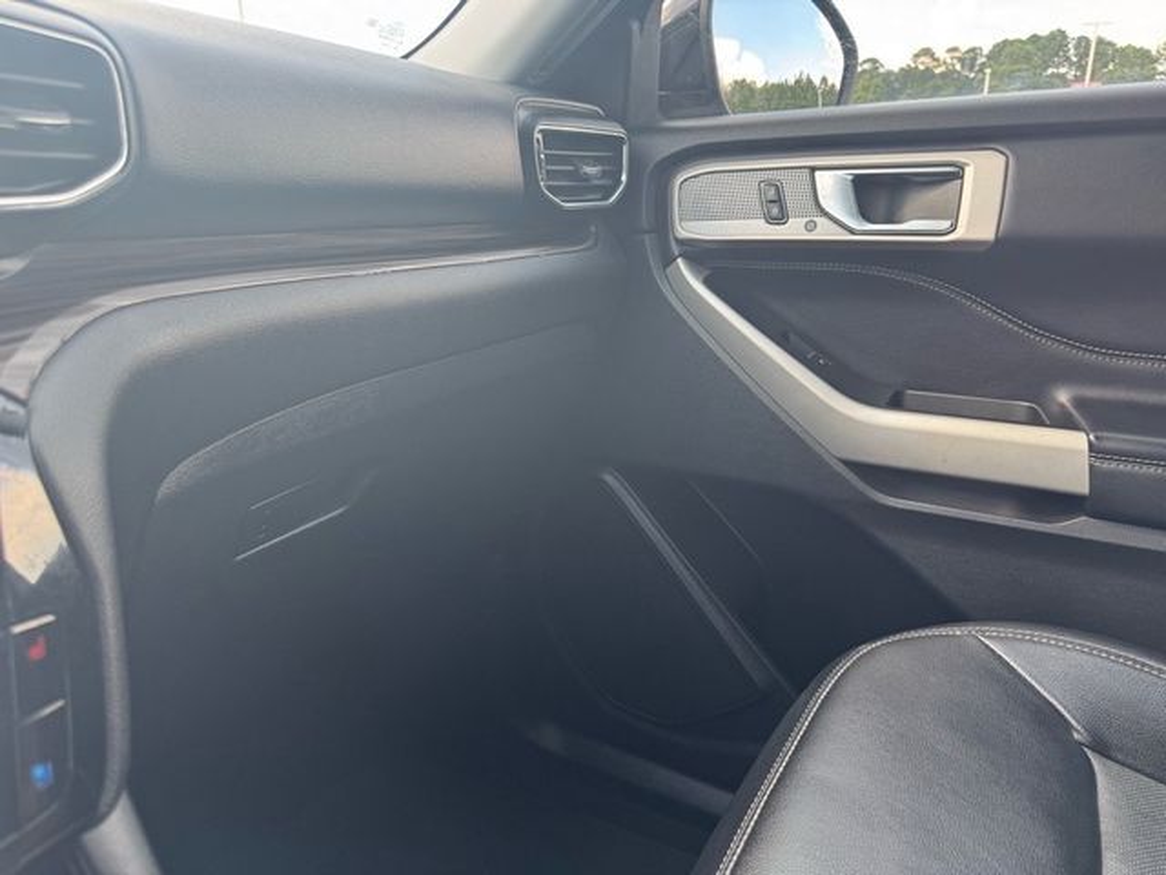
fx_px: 808
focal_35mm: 24
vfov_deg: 56.8
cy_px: 438
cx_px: 583
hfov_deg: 71.6
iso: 125
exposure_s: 1/121
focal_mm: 6.76
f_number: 1.78
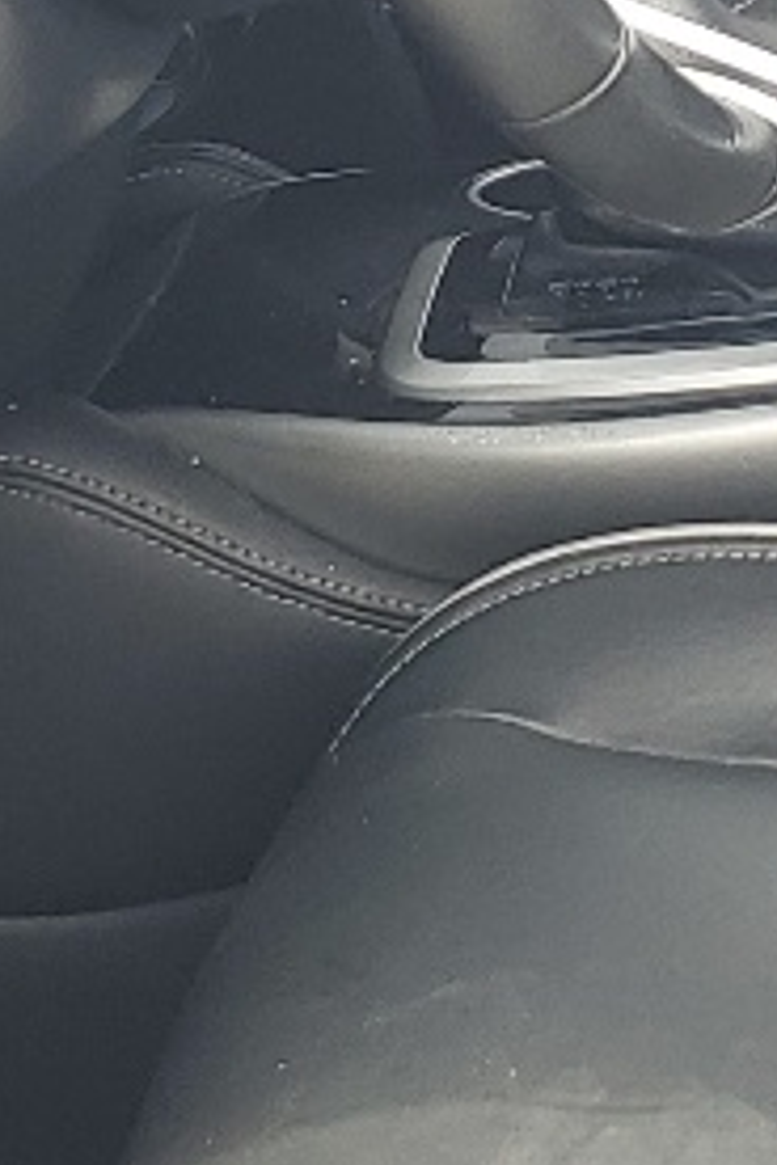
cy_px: 80
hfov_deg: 8.5
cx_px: 1242
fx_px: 5082
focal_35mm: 157
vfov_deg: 13.0
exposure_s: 1/345
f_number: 1.5
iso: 50
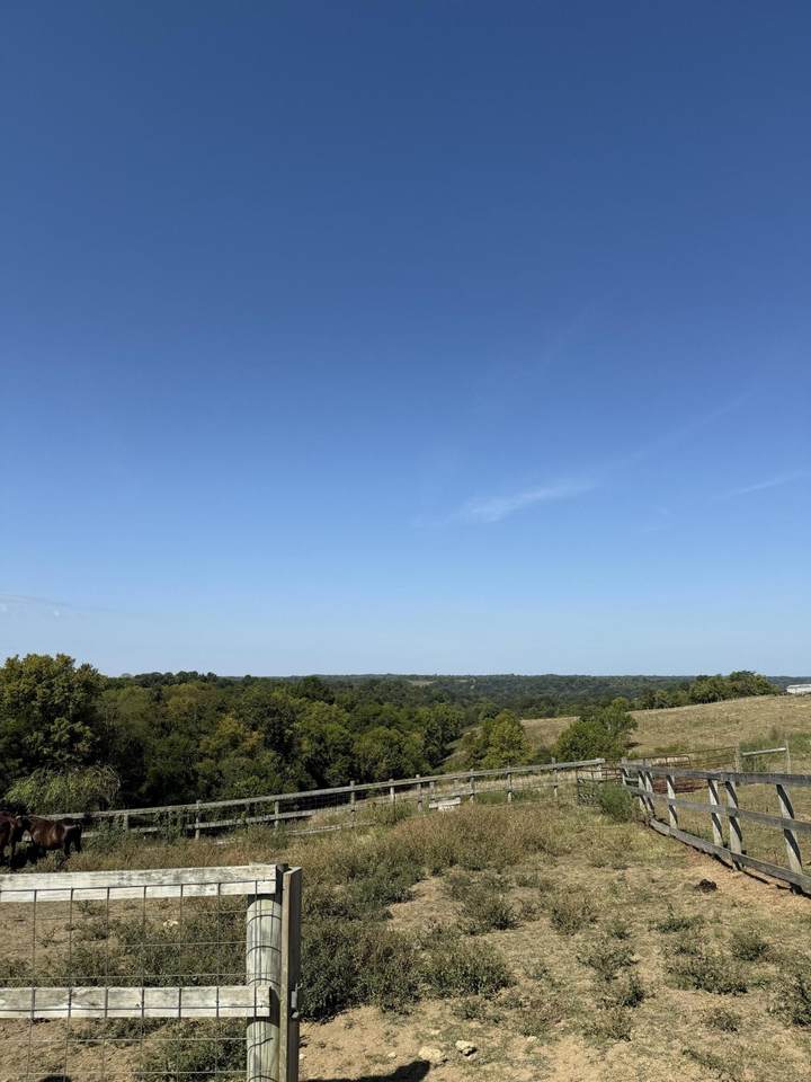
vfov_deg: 71.6
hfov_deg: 56.8
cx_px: 406
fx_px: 750
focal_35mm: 24
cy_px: 541
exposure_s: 1/6173
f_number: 1.78
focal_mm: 6.76
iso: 80
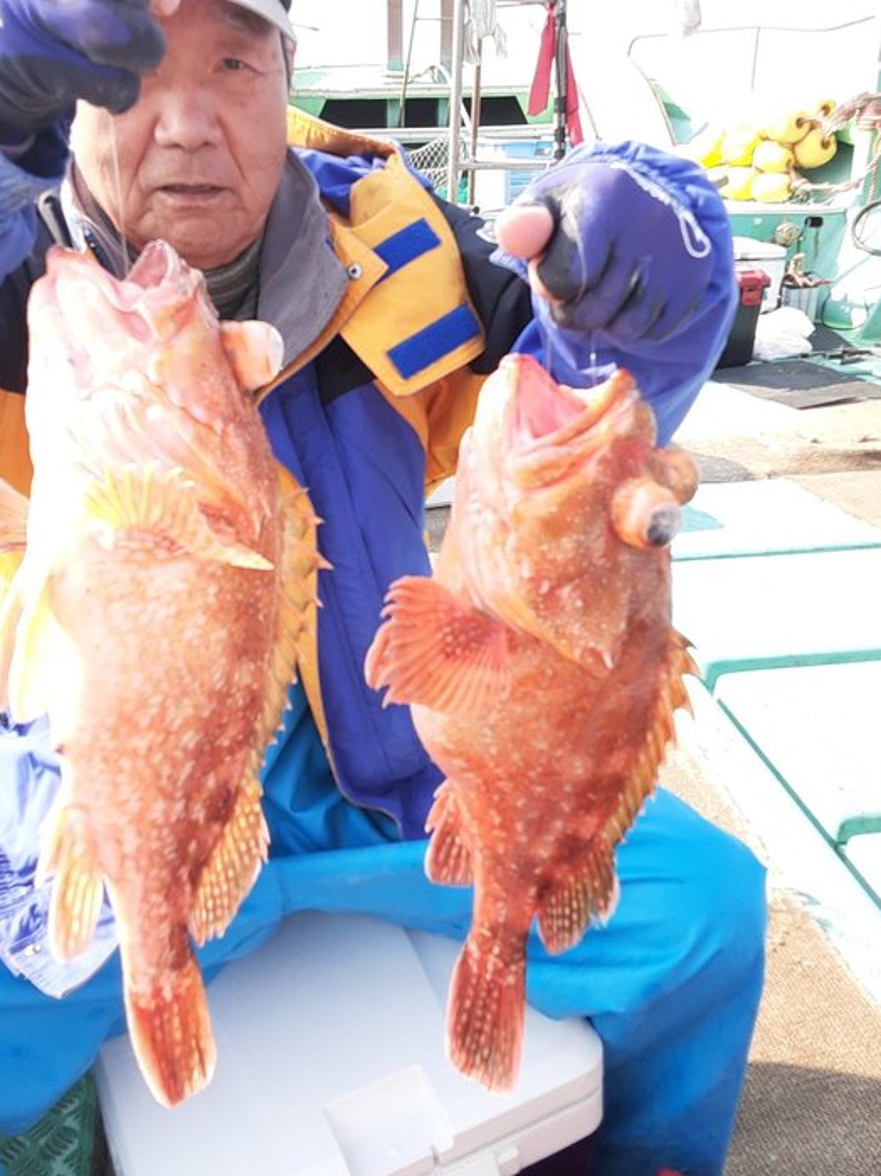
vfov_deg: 55.2
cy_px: 523
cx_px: 393
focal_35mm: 33
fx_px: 1120
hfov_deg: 42.9
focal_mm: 2.91
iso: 40
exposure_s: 1/432
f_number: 1.9
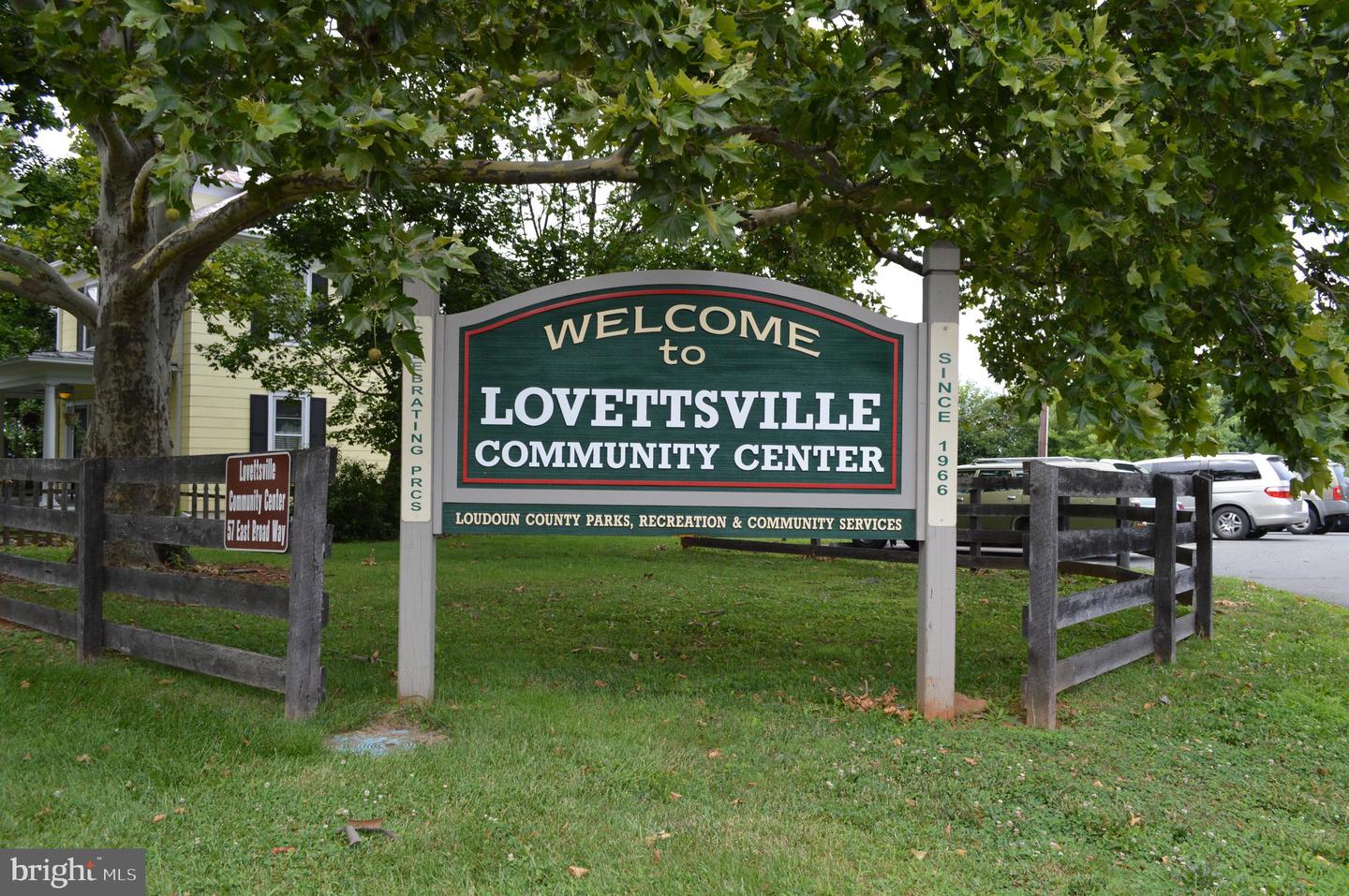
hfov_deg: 67.4
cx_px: 674
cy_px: 448
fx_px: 1011
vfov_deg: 47.8
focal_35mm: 27
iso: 125
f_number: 5.6
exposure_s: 1/125
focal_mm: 18
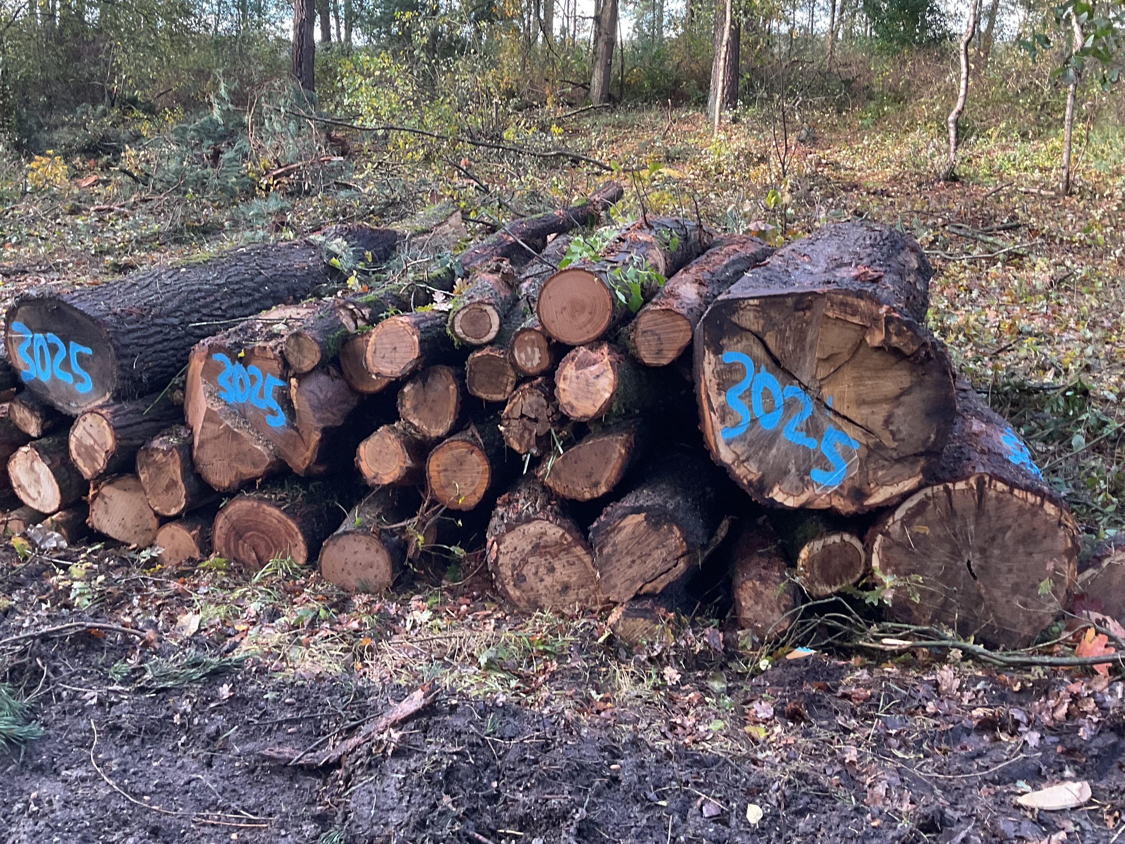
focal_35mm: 39
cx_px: 507
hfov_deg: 47.8
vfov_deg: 36.6
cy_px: 323
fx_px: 1268
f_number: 1.8
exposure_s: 1/120
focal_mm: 3
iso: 50
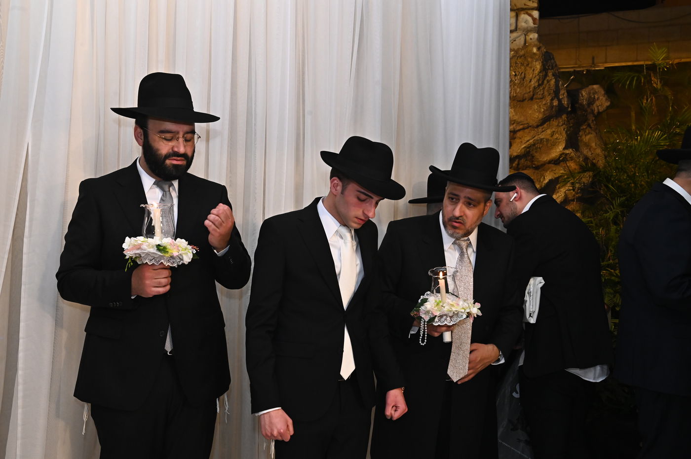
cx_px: 346
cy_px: 230
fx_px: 729
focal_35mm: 38
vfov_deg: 35.0
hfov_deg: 50.7
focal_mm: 38
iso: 3200
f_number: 9
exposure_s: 1/200
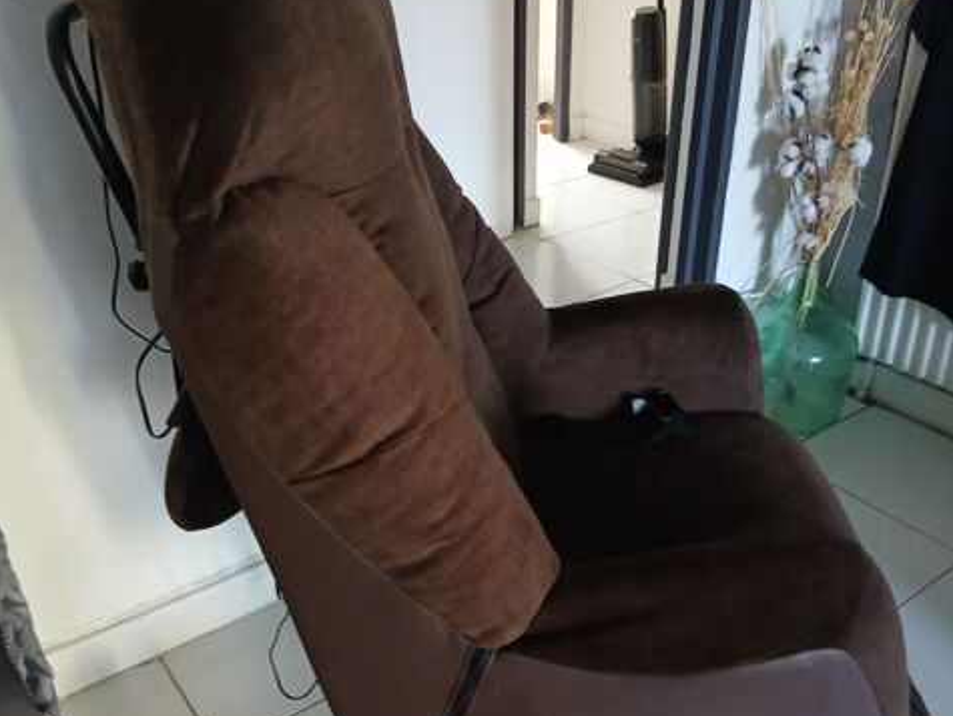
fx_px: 964
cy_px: 391
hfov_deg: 52.6
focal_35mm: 35
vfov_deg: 40.7
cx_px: 475
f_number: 1.8
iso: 250
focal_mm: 3.98
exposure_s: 1/25
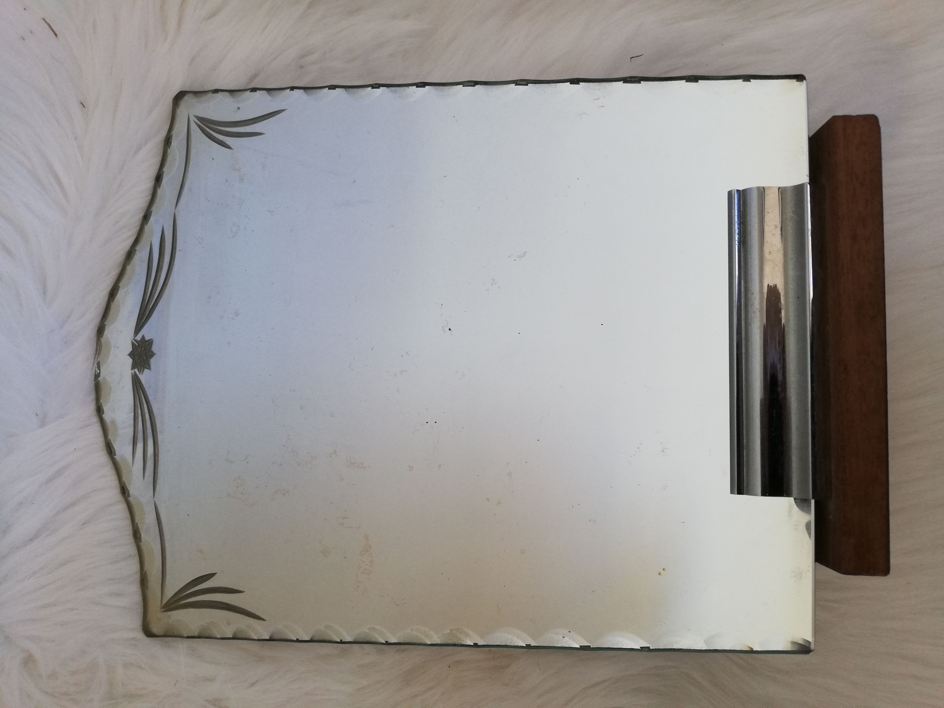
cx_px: 472
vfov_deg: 53.1
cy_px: 354
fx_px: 709
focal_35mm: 26
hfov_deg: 67.3
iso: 125
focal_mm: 3.81
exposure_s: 1/50
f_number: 2.2
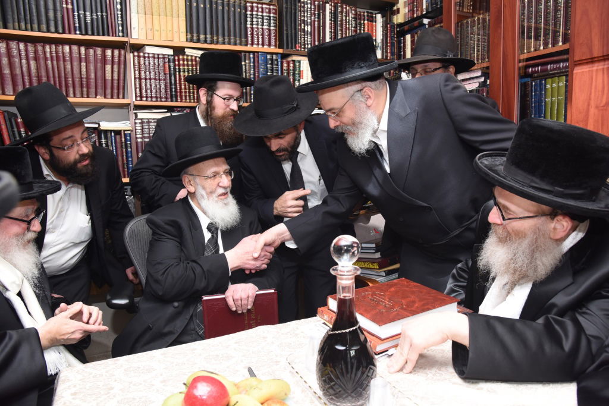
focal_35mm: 24
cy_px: 203
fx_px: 406
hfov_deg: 73.7
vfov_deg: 53.1
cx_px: 304
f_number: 6.3
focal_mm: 24
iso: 1250
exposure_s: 1/125
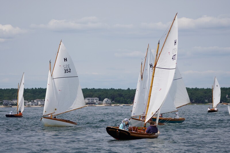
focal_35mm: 225
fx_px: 1437
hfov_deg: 9.2
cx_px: 115
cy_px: 76
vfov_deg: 6.1
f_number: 5
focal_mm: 150
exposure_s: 1/1250
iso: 125
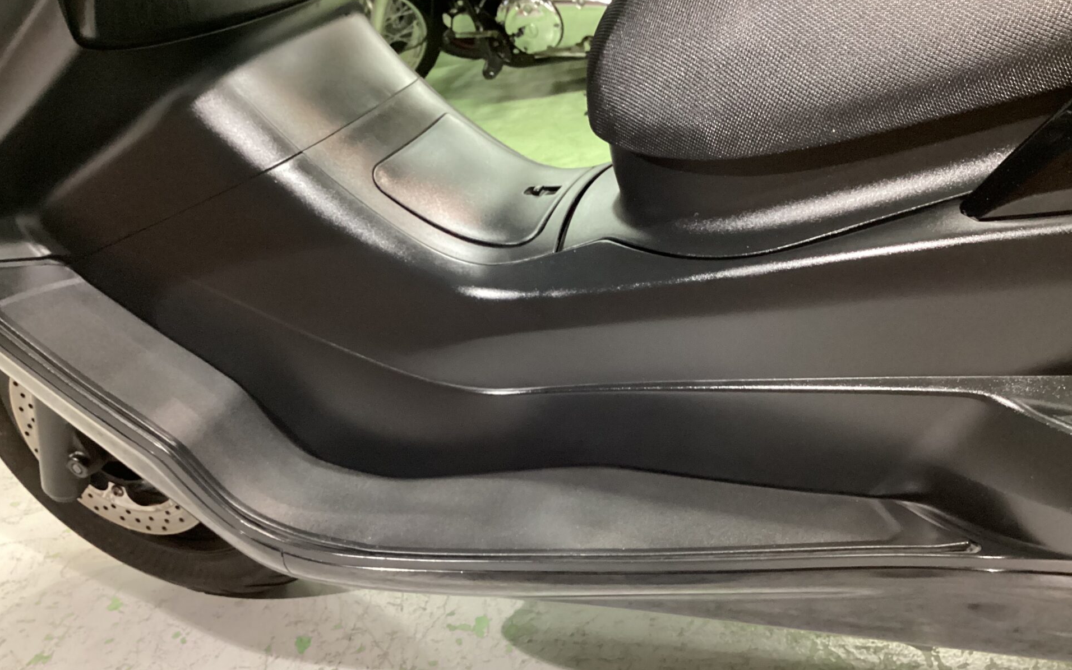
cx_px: 536
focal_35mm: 33
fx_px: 964
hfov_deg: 58.1
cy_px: 371
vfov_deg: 38.3
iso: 500
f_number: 2.4
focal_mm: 3.3
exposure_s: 1/30
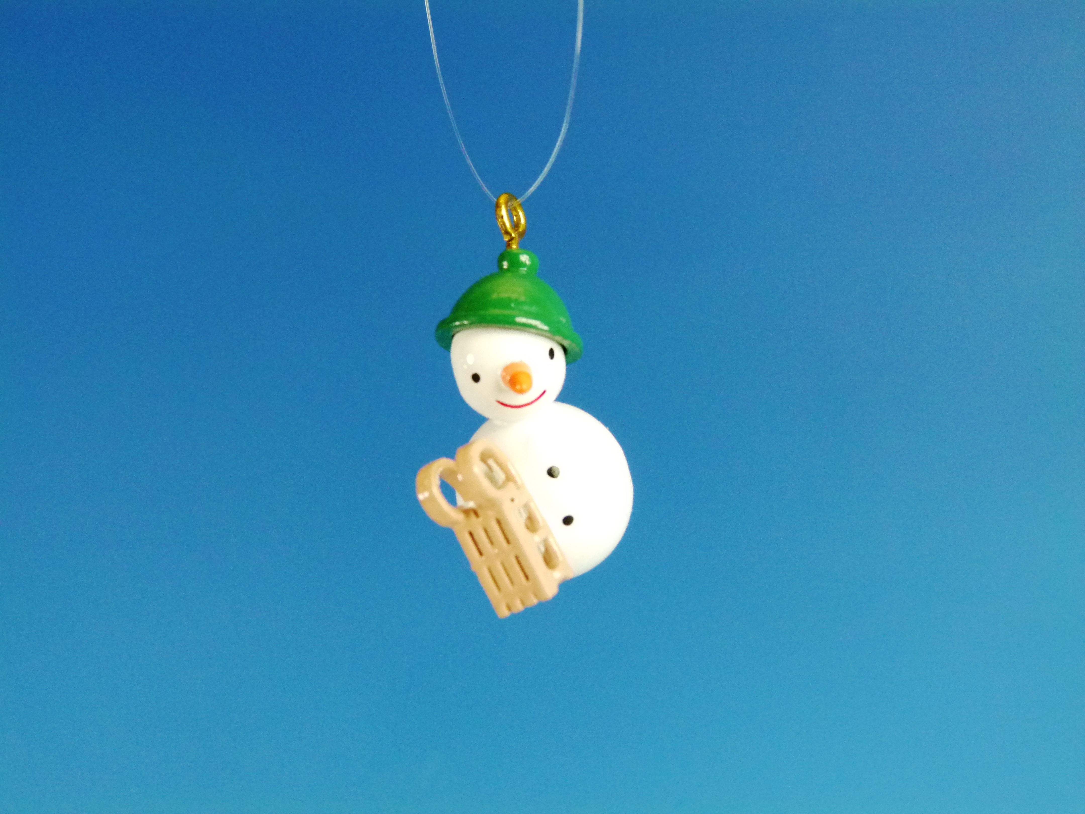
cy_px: 407
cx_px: 542
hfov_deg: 44.8
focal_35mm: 42
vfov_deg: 34.3
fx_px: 1316
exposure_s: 1/400
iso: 400
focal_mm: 7.6
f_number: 3.6
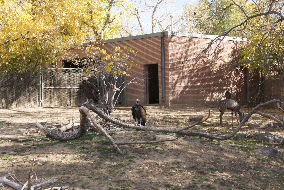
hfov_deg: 24.6
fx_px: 651
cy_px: 95
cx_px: 142
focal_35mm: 82
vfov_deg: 16.6
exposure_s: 1/250
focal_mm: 55
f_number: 7.1
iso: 200
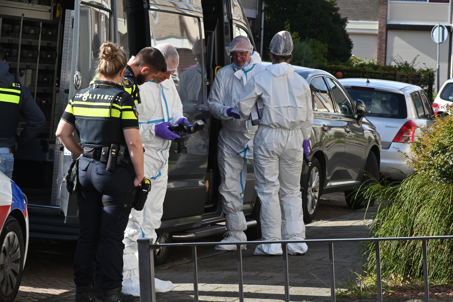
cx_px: 226
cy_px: 151
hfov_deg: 11.4
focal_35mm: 180
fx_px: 2265
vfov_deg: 7.6
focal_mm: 120
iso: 400
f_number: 16
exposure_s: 1/200
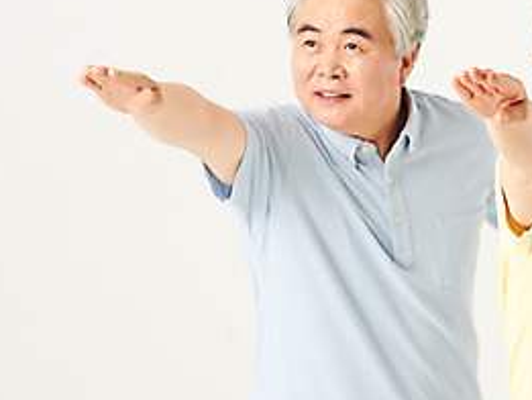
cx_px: 403
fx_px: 4075
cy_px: 180
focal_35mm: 265
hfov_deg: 7.5
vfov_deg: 5.6
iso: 100
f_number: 5.6
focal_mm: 120
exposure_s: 1/125
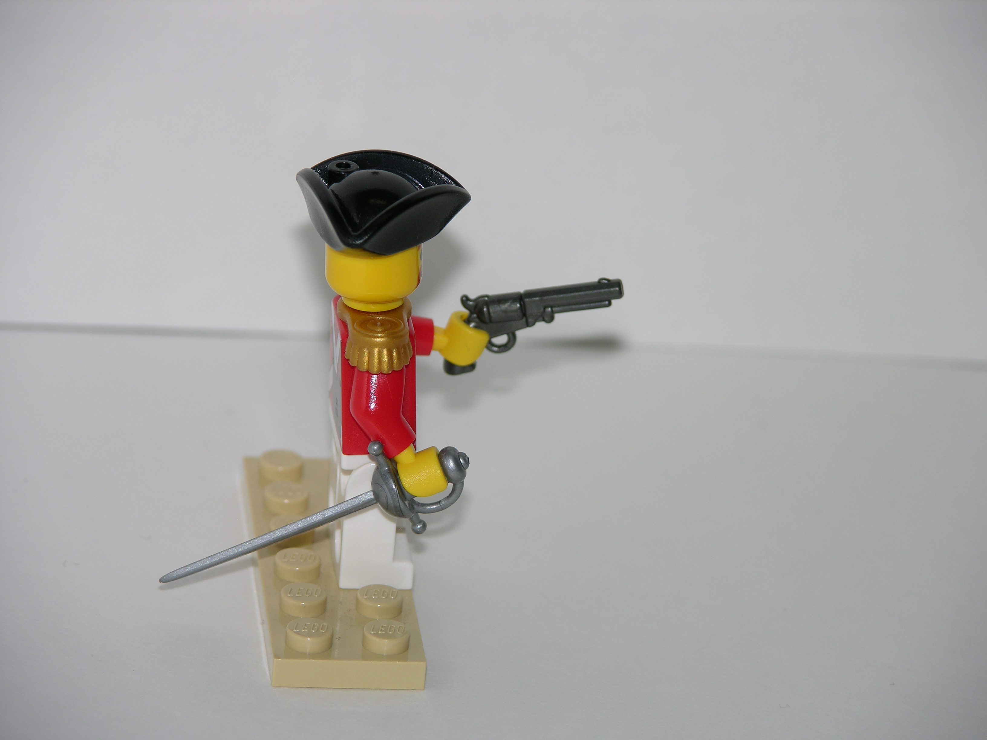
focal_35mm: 220
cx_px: 494
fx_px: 6273
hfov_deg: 9.0
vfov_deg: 6.8
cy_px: 370
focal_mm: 56.7
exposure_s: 1/253
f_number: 4.1
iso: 50
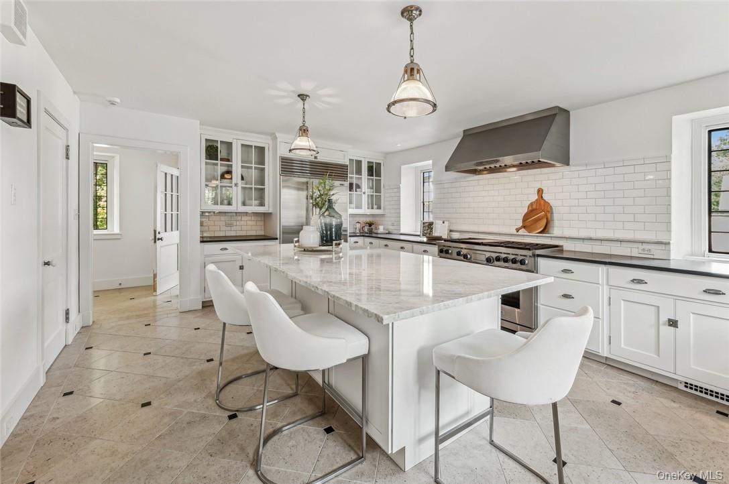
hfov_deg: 104.3
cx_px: 364
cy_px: 242
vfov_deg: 81.1
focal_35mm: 14
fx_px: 283
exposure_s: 1/2.5
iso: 200
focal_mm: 14
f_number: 11
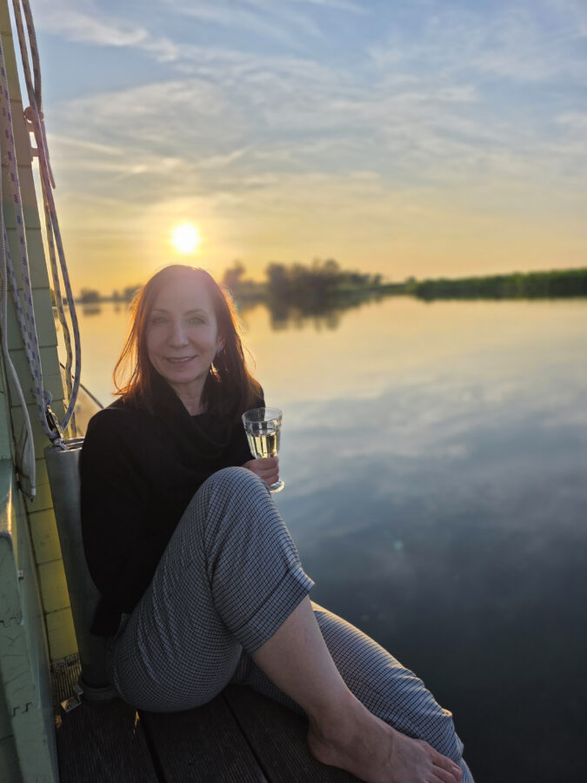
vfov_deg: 73.9
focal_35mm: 23
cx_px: 294
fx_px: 520
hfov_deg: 58.9
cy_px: 392
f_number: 1.7
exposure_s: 1/3891
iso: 80
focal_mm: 6.3
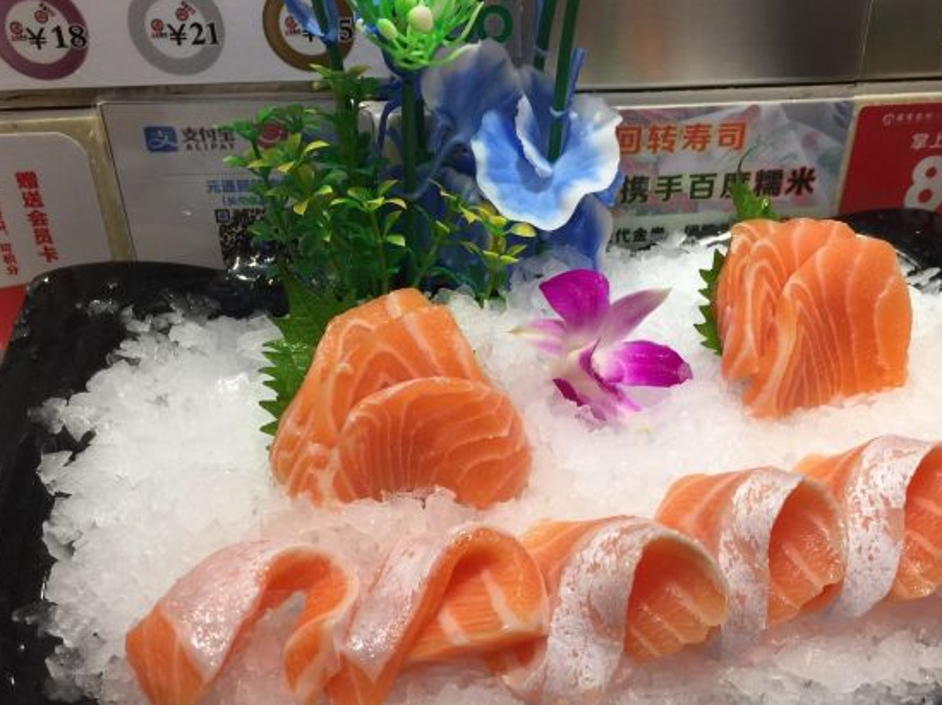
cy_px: 443
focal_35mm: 37
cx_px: 563
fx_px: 1006
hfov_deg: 49.9
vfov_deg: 38.4
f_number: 2.2
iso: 40
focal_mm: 4.15
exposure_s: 1/33
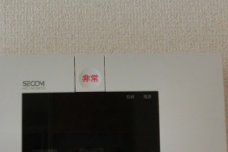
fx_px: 323
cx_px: 82
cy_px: 149
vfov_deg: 25.3
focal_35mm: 51
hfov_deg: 38.6
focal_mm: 5
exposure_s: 1/125
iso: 640
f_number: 3
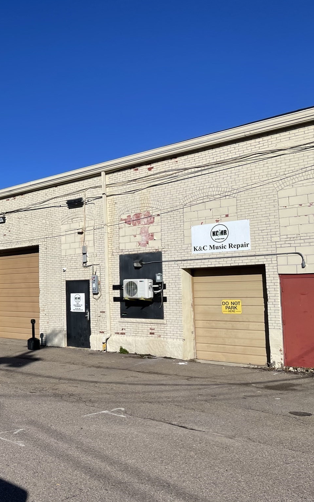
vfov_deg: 52.8
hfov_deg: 31.6
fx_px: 507
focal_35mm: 37
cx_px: -7
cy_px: 251
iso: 32
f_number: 1.6
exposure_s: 1/7299
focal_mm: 4.2
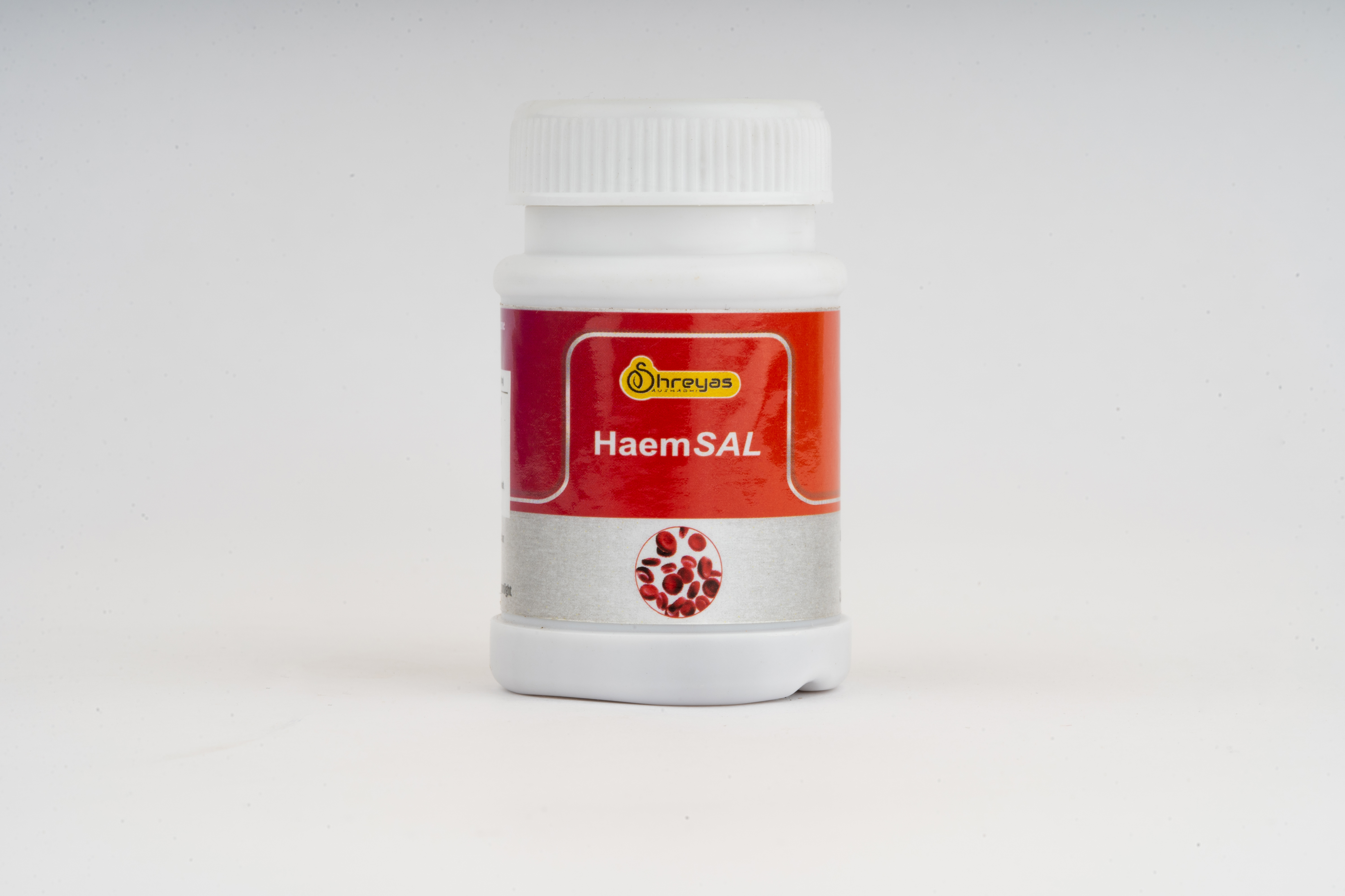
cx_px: 672
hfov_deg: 20.4
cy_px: 448
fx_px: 3736
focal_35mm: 100
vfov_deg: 13.7
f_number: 22
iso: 100
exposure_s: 1/200
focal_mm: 100
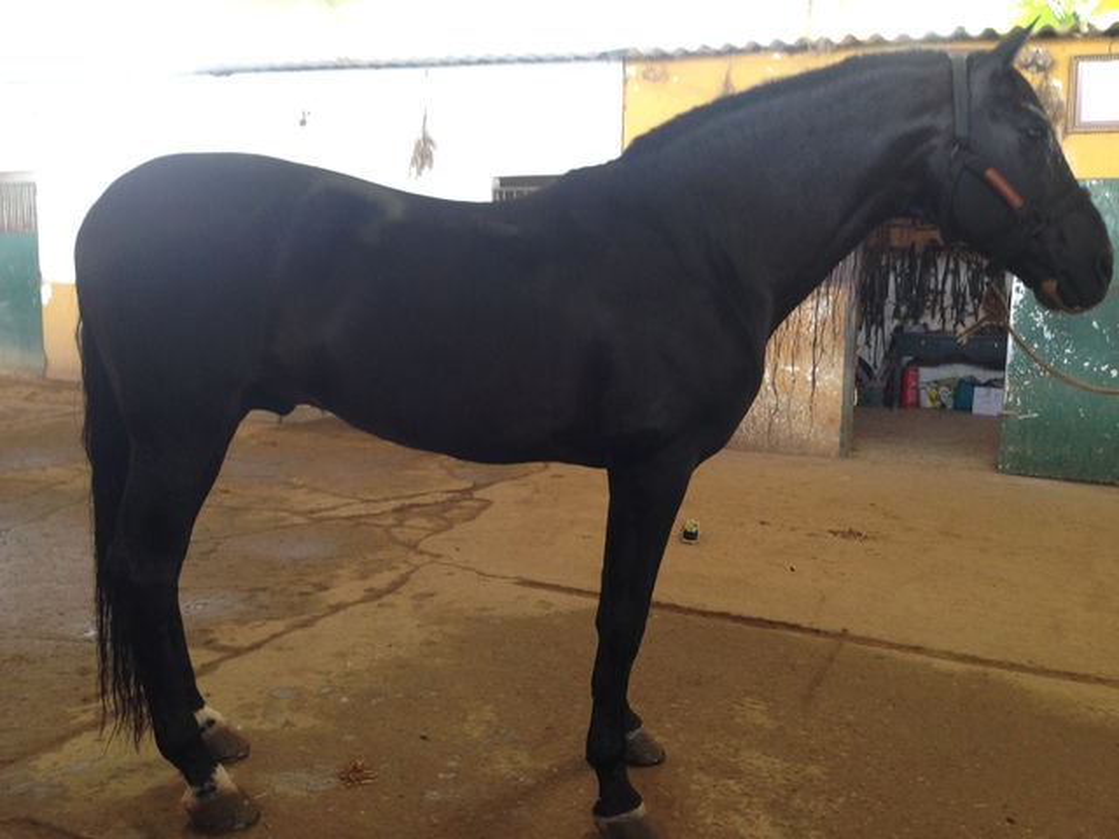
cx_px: 560
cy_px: 420
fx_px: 1067
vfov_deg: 42.9
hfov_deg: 55.4
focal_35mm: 33
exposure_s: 1/20
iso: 64
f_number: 2.4
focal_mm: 4.12
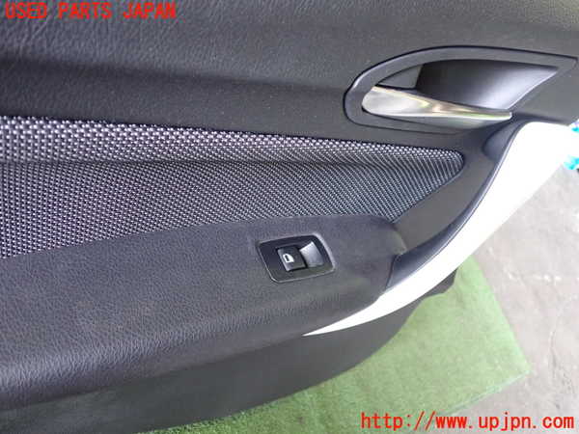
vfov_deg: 46.8
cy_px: 217
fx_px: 502
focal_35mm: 30
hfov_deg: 60.0
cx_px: 290
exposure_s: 1/30
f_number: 2.3
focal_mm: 5.4
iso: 640
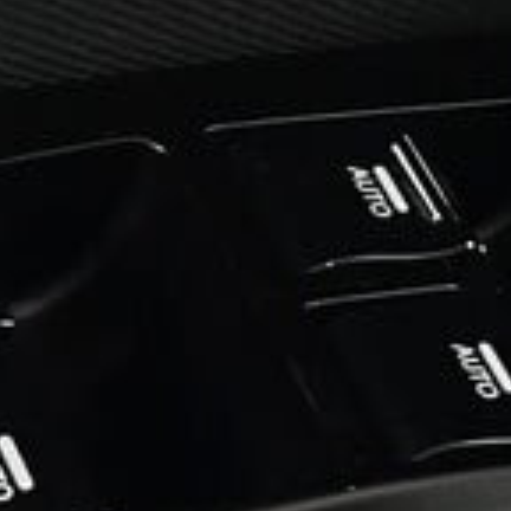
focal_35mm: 266
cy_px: -179
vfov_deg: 6.5
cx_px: 390
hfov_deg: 6.6
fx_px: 4443
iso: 500
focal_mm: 6.86
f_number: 1.78
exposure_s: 1/33
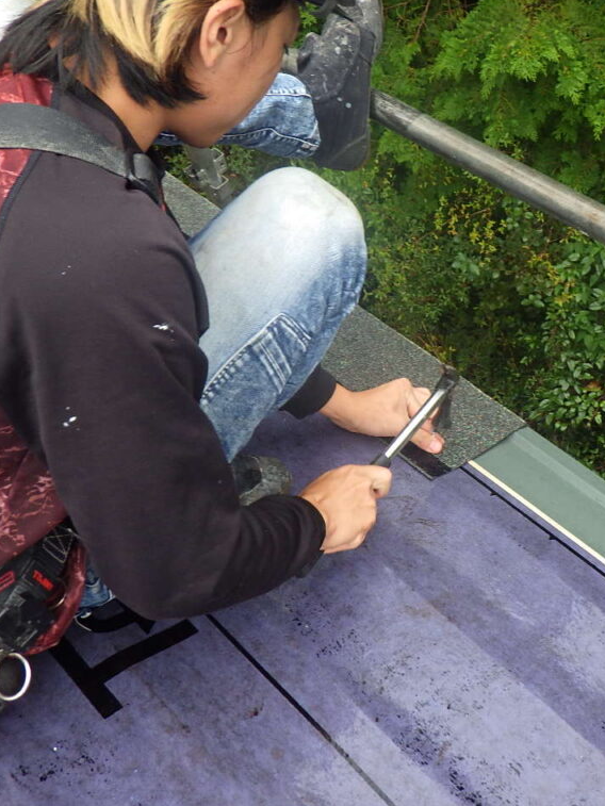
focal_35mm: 46
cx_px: 422
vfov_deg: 41.2
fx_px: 1072
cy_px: 398
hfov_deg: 31.2
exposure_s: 1/80
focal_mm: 6.1
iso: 125
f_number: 3.8
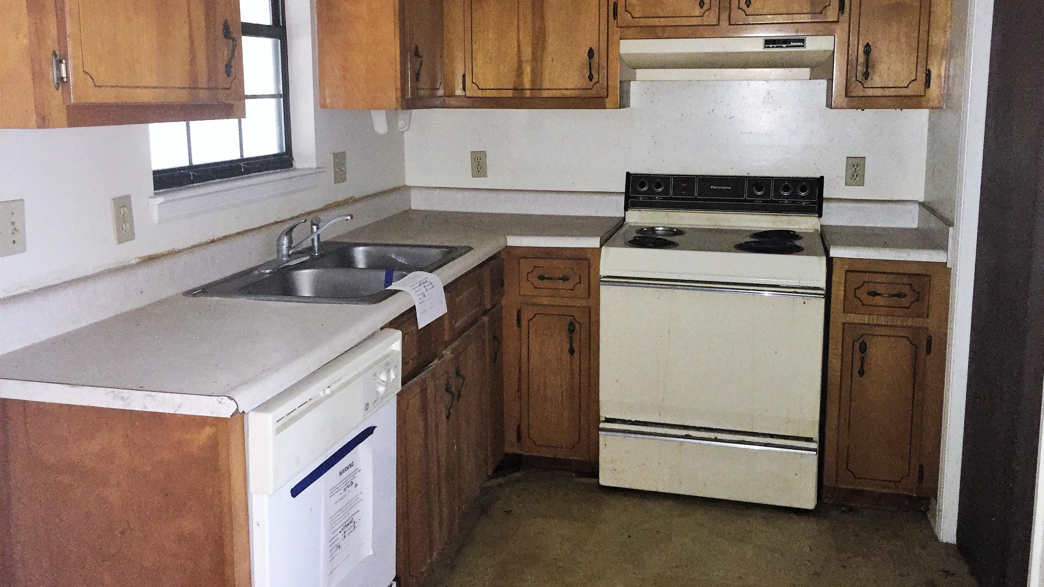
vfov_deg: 36.5
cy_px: 236
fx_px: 886
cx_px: 528
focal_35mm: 32
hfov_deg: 61.0
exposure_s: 1/16
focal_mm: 4.15
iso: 250
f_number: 2.2
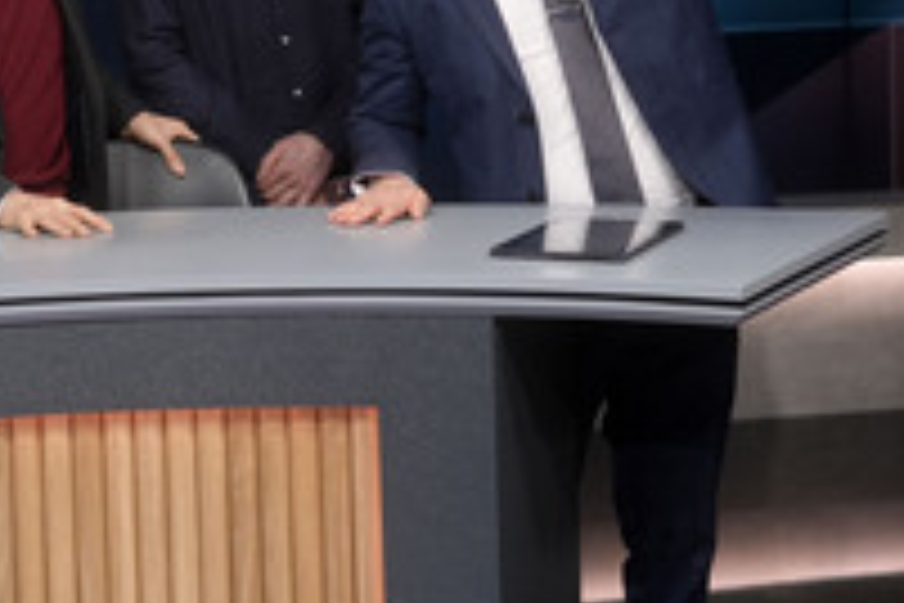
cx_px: 83
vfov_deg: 13.3
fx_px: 2536
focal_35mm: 101
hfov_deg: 19.8
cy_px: -22
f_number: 2.2
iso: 640
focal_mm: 30
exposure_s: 1/320
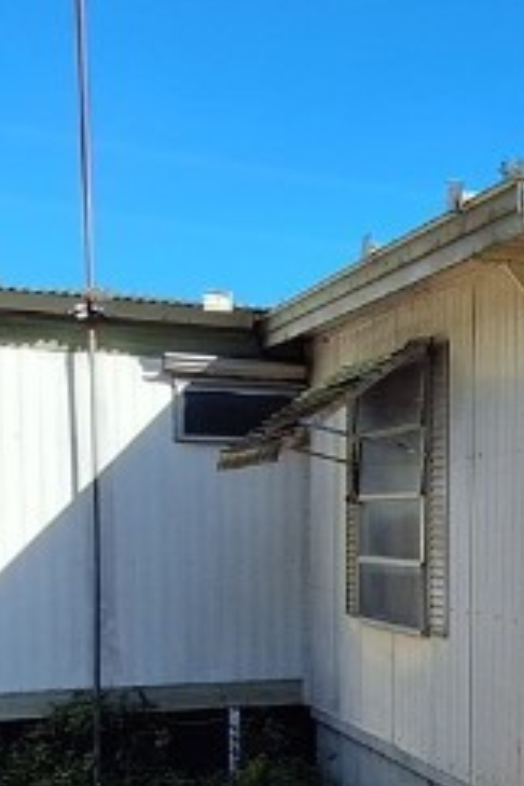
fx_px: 1244
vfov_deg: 34.4
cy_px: 582
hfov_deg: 21.3
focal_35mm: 57
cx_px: 699
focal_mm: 1.74
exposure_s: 1/1608
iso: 40
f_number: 2.2
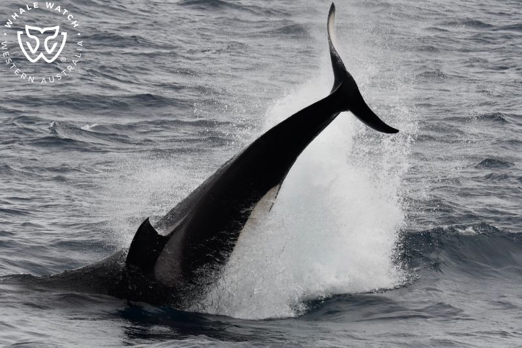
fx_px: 5871
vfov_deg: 3.4
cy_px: 174
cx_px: 261
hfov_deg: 5.1
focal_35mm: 405
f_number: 8
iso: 400
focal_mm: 270
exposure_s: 1/2000
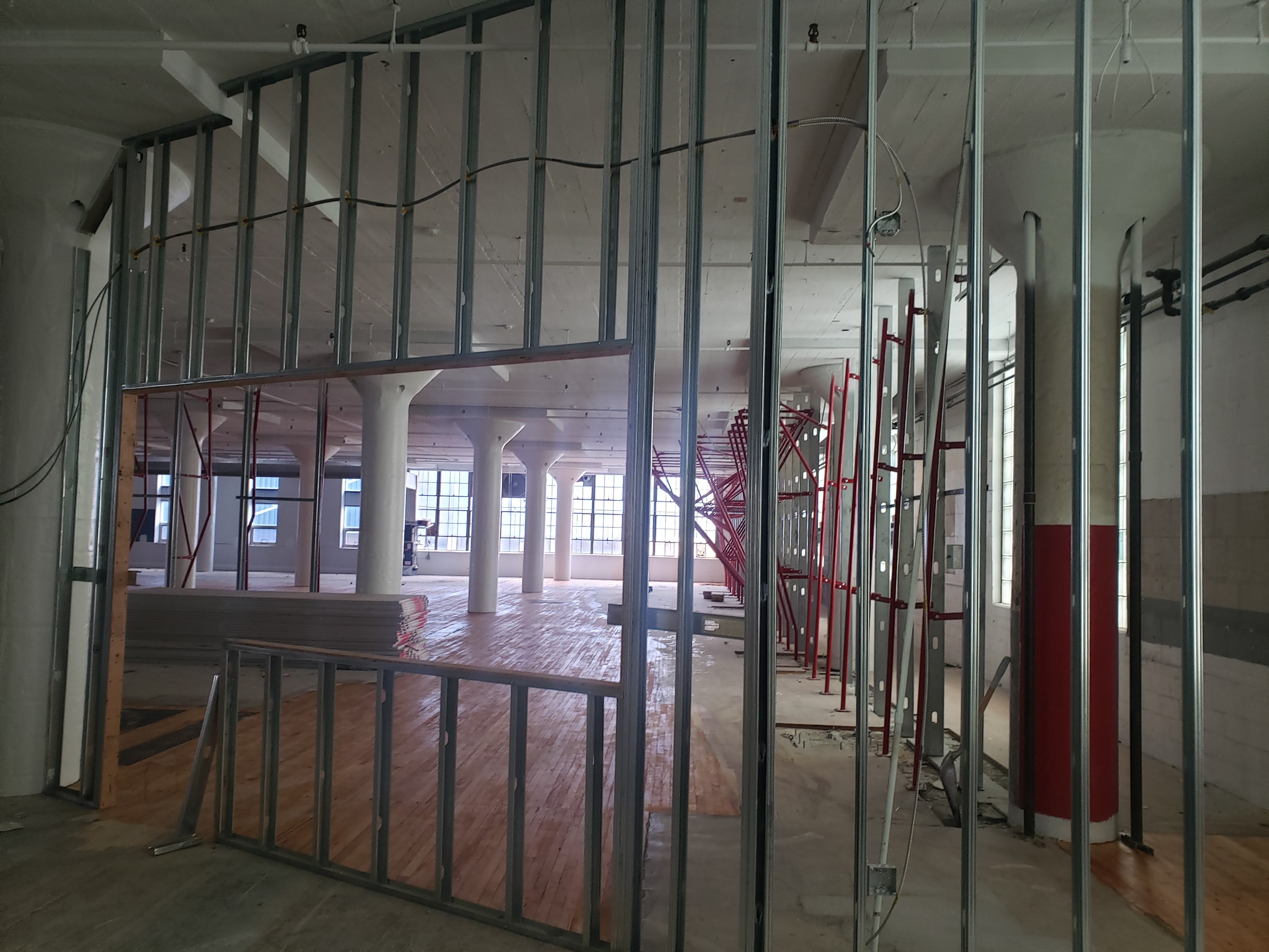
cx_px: 634
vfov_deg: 53.1
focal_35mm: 26
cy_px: 476
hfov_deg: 67.3
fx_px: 953
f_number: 2.4
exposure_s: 1/60
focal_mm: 4.3
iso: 125
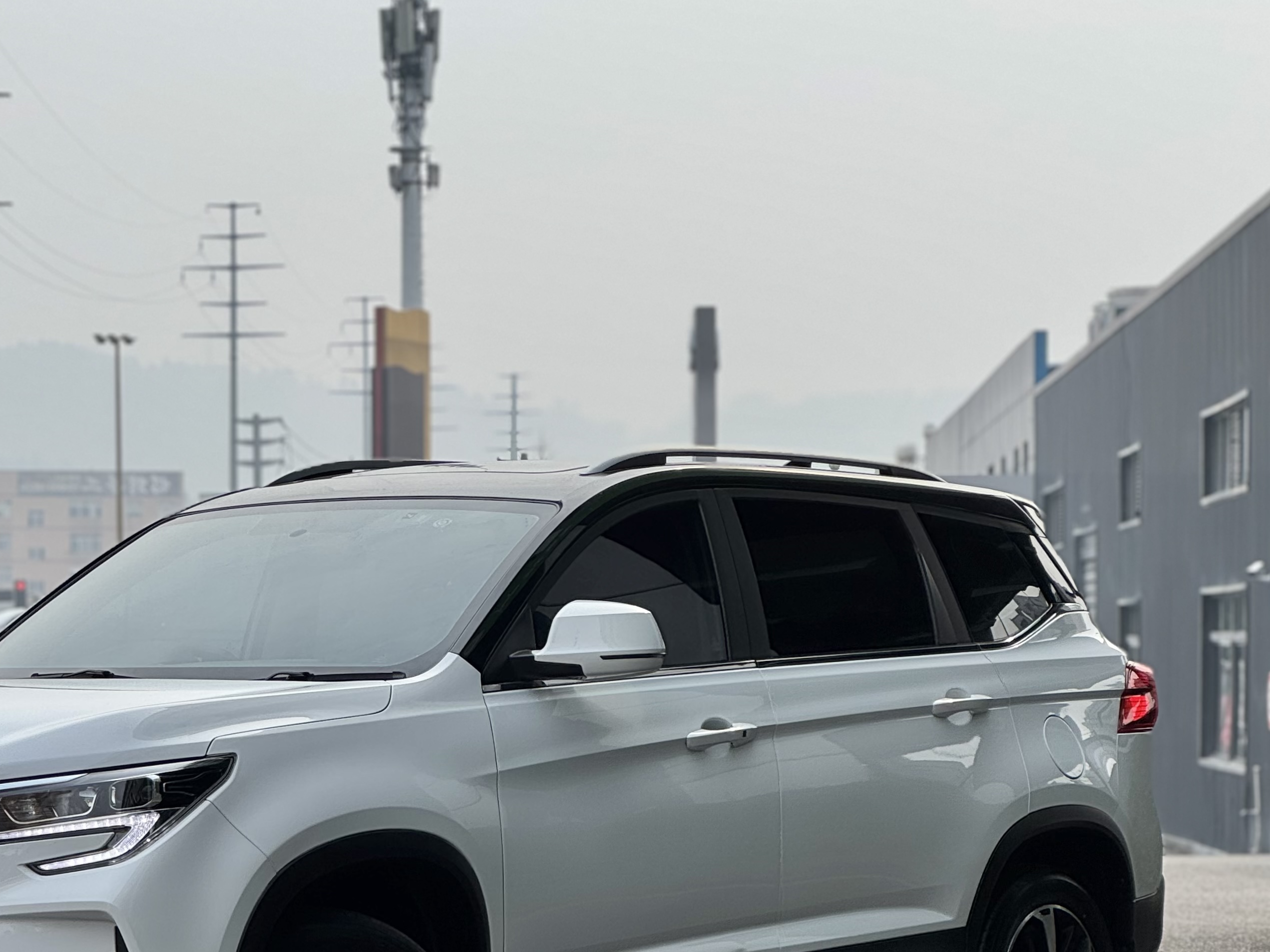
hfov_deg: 16.4
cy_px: 725
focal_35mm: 120
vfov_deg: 12.3
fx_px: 4402
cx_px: 383
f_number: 2.8
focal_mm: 9
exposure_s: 1/881
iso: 25
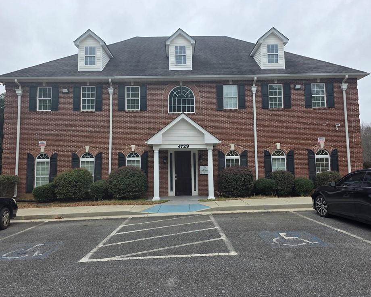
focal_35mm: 25
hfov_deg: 68.1
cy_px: 145
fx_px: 275
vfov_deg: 56.8
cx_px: 181
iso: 80
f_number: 1.7
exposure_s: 1/1297
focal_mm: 6.3
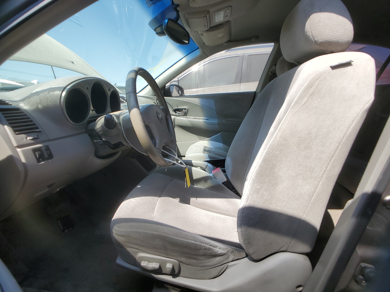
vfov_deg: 53.1
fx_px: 293
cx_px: 195
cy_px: 146
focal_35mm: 26
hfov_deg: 67.3
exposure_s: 1/909
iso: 50
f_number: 1.5
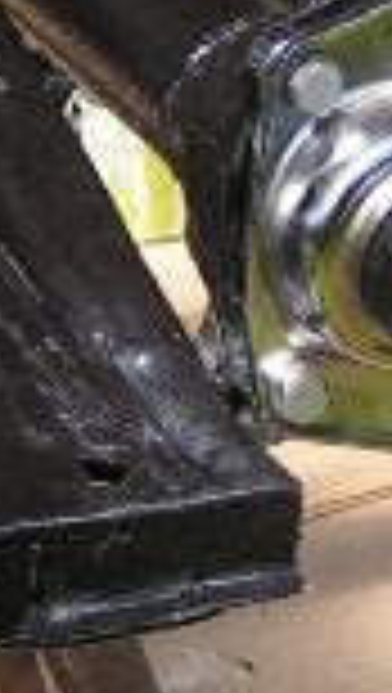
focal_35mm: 172
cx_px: 324
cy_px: 189
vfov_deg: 12.5
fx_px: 3168
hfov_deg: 7.1
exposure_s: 1/500
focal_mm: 6.3
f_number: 2.8
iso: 50
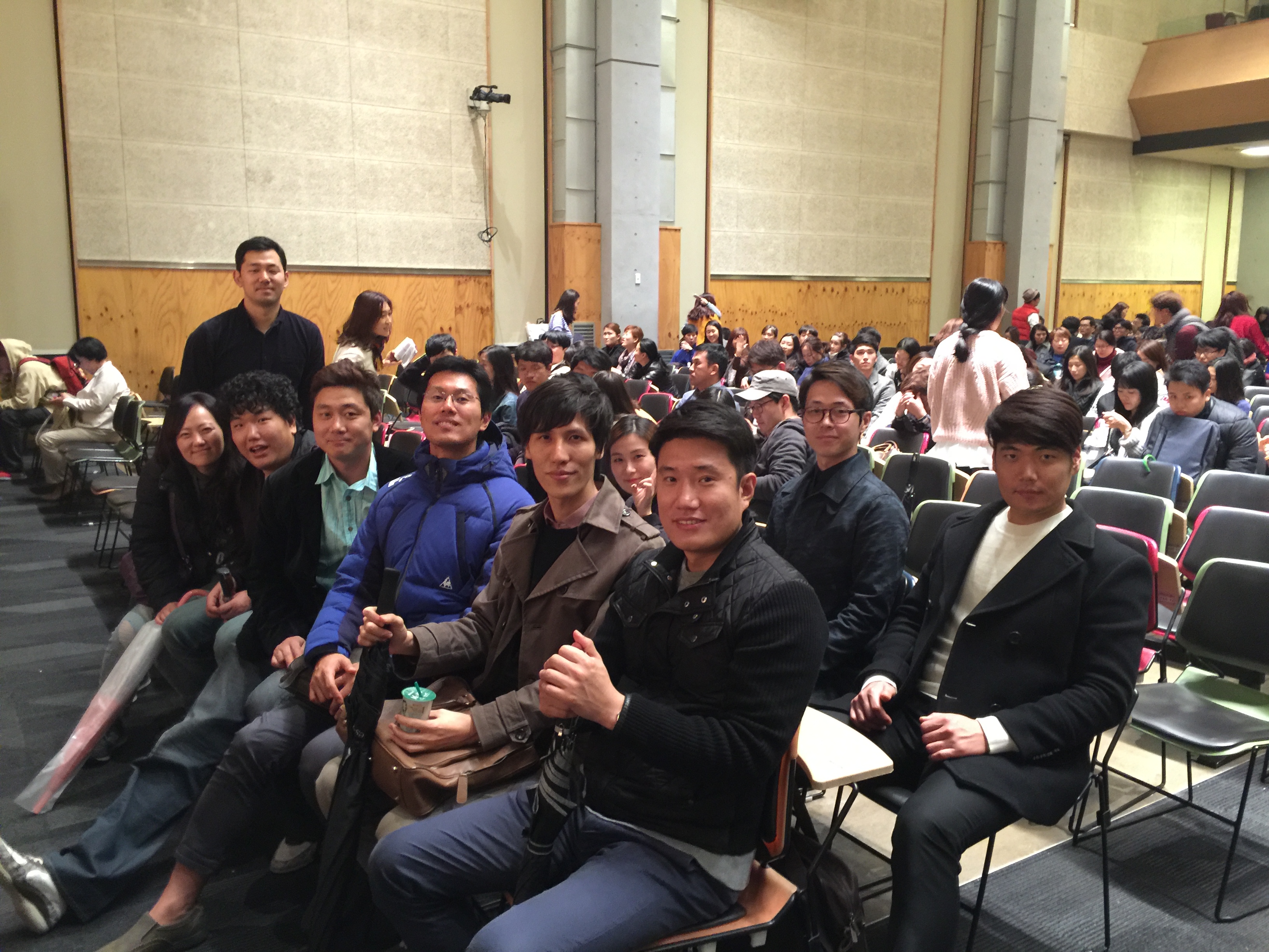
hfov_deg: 61.7
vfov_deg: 48.2
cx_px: 634
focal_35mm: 29
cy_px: 476
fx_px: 1063
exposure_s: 1/4
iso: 100
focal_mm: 4.15
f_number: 2.2
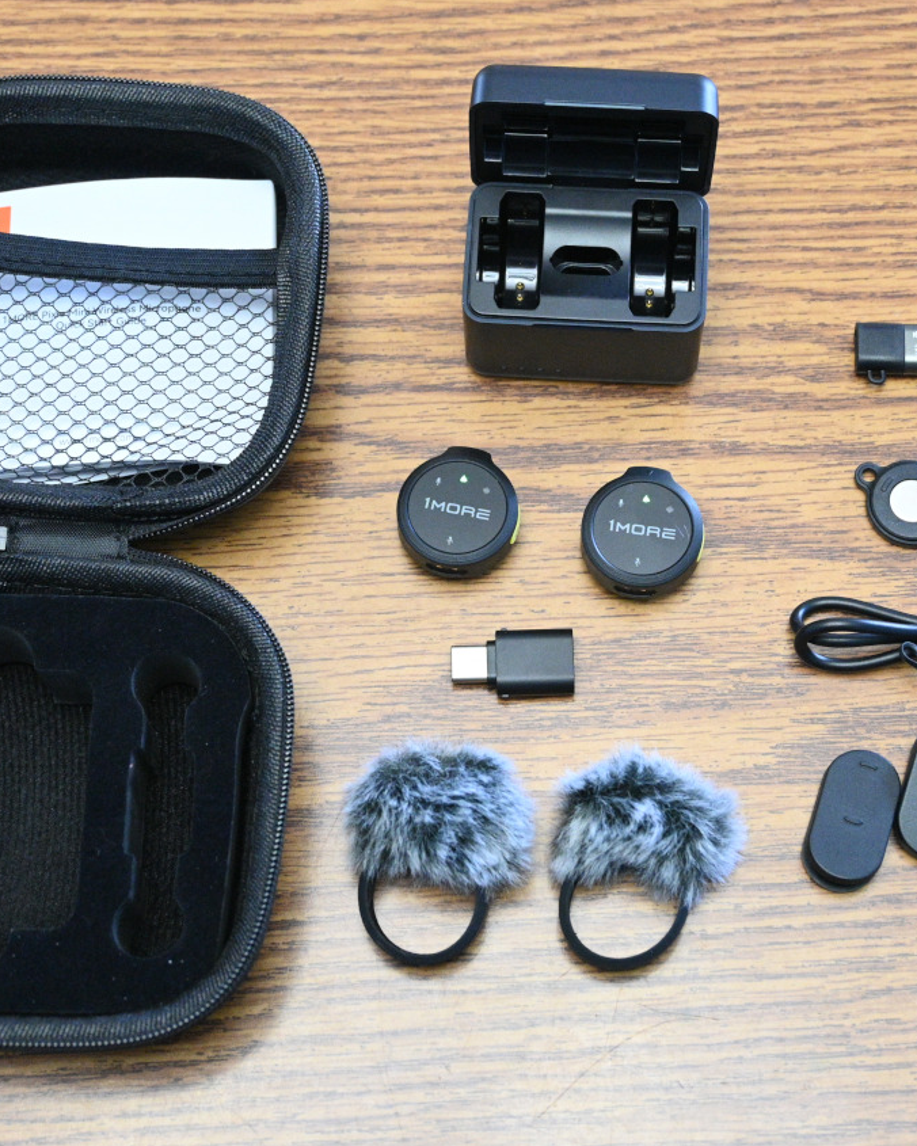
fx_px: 2207
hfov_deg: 23.5
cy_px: 572
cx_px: 514
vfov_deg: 29.1
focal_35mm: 65
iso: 4500
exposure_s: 1/60
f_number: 4.8
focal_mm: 30.5
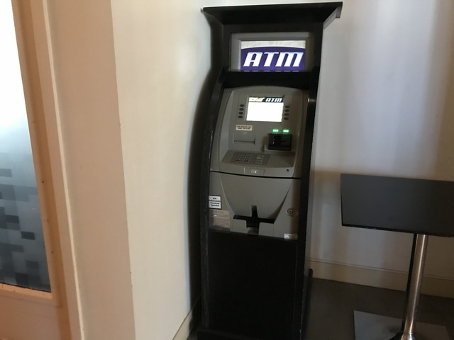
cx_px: 227
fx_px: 367
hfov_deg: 63.4
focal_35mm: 28
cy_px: 170
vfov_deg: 49.7
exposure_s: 1/5
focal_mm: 3.99
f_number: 1.8
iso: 100
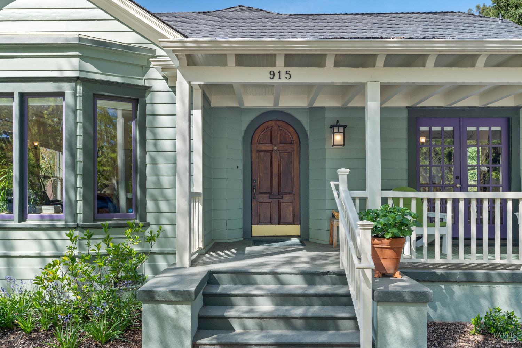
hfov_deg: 61.9
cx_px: 261
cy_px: 174
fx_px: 435
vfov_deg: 43.6
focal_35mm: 30
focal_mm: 30
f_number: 8
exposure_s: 1/60
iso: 250
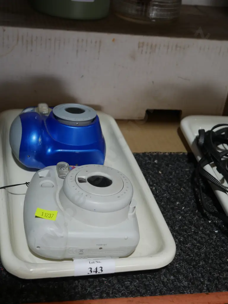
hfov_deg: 28.1
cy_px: 152
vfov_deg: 36.8
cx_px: 114
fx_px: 456
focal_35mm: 52
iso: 250
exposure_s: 1/60
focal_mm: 26
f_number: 5.3
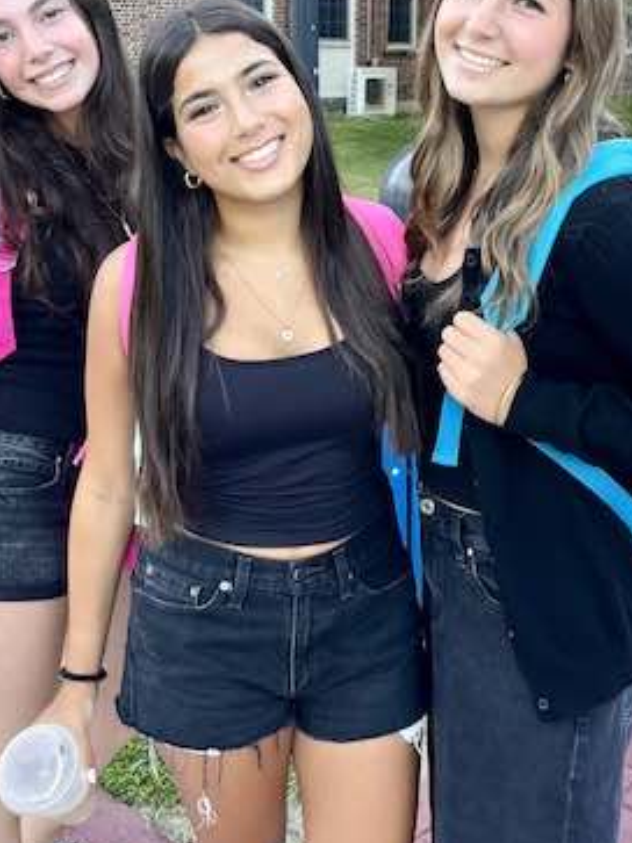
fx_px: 1047
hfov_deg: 33.6
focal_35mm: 43
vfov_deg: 43.5
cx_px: 316
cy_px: 309
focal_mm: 5.1
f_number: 1.6
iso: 32
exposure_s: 1/122
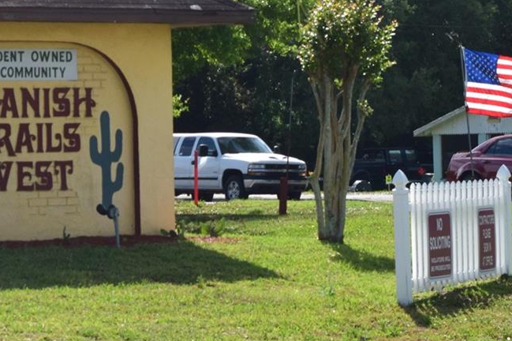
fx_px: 2630
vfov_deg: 7.4
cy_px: 114
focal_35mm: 185
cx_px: 8
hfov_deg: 11.0
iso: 400
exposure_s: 1/500
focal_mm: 50
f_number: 11
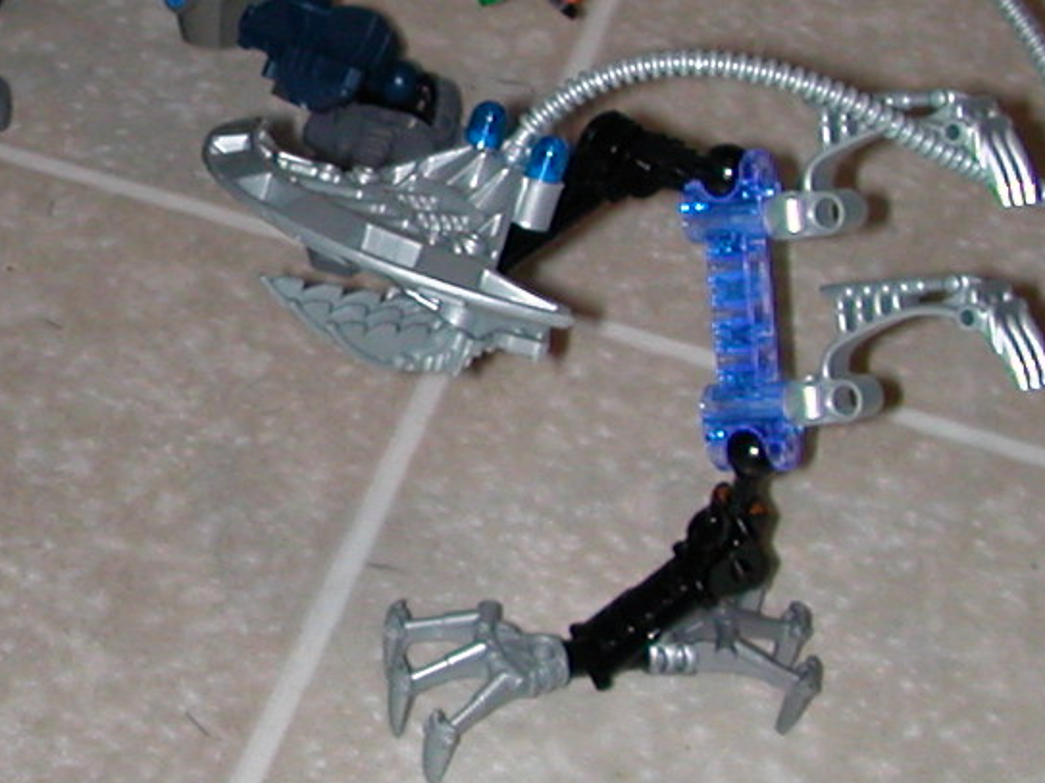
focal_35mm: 109
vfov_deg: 13.6
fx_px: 3290
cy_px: 339
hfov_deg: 17.4
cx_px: -110
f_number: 2.7
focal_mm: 5.6
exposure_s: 1/59.9
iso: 100
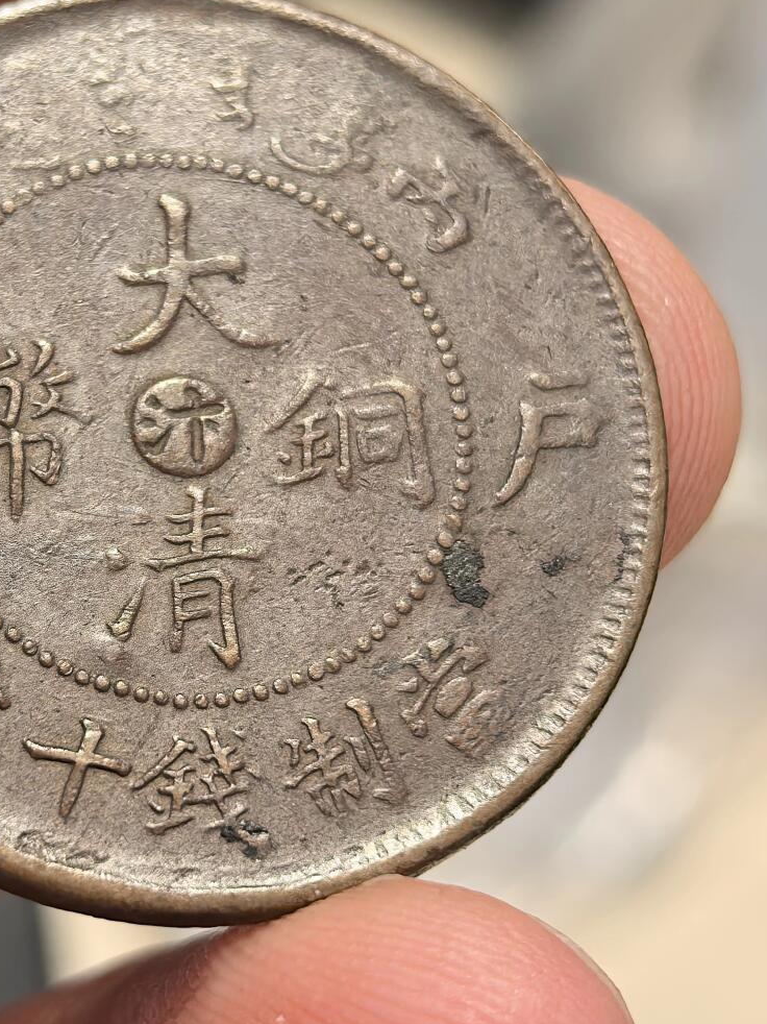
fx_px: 2926
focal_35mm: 99
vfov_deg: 19.8
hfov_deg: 14.9
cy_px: 496
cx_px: 176
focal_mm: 6.98
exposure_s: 1/50
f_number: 2
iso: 160
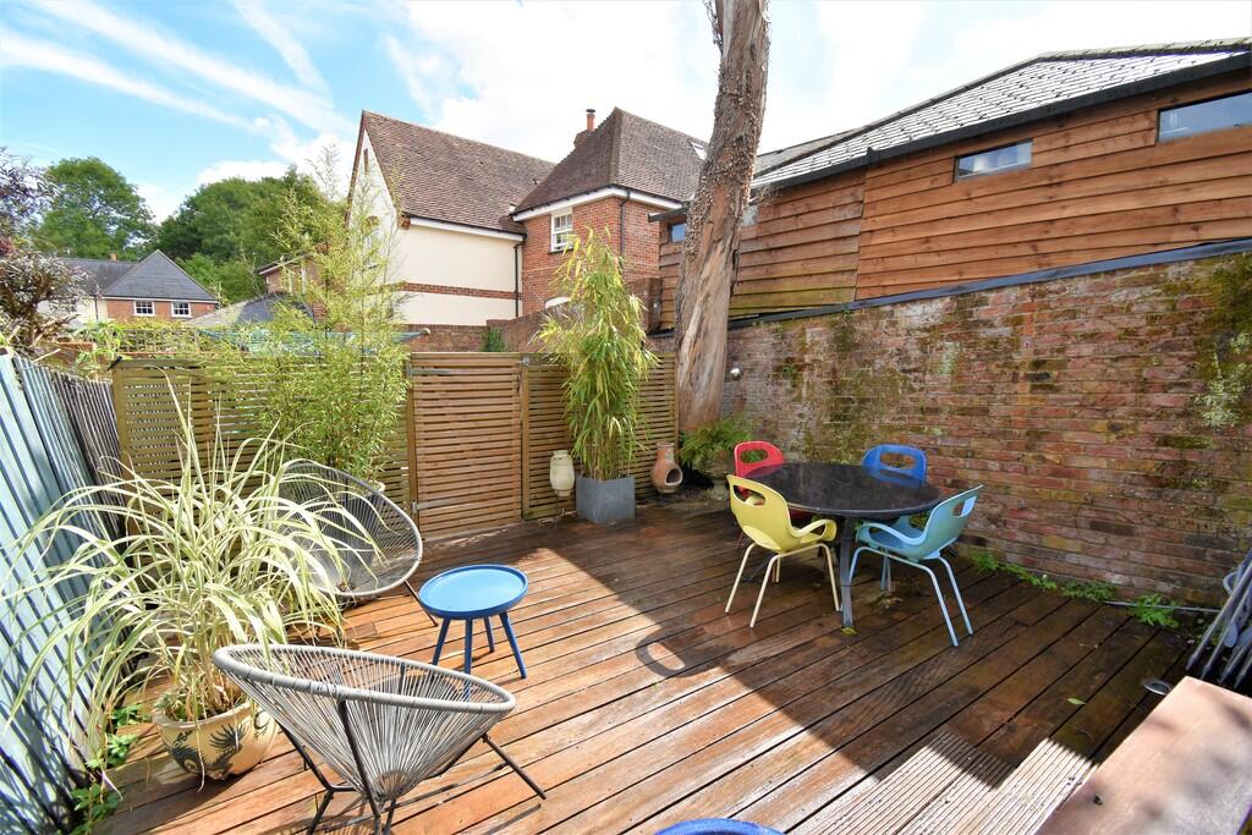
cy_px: 418
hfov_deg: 100.4
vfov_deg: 77.3
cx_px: 626
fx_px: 522
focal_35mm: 15
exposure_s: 1/200
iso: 100
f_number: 7.1
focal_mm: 10
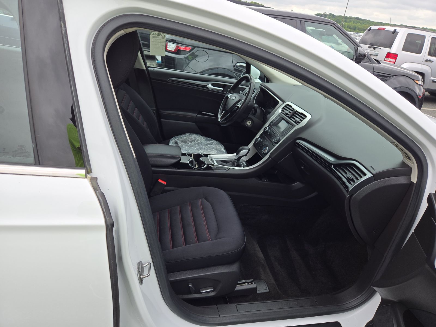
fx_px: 290
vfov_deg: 58.9
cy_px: 164
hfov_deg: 73.9
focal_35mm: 23
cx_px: 218
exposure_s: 1/366
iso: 25
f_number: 1.8
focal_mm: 5.4
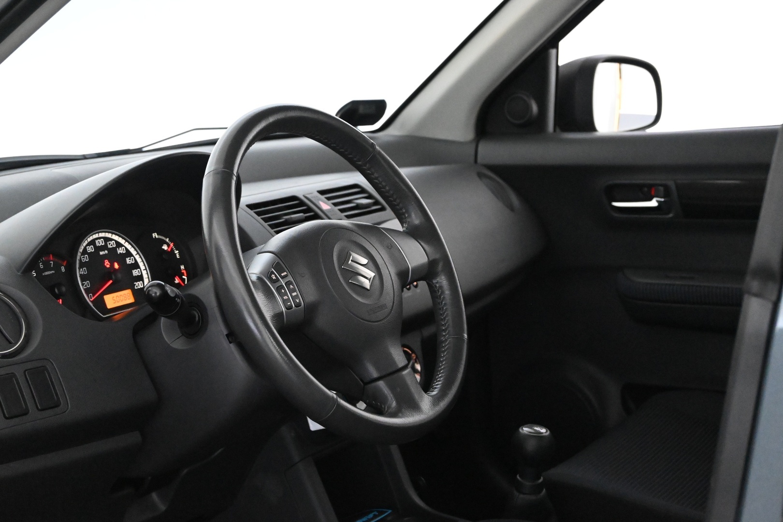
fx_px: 1338
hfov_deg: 32.6
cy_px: 261
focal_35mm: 62
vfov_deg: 22.1
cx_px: 392
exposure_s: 1/60
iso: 10000
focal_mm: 41
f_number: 5.6
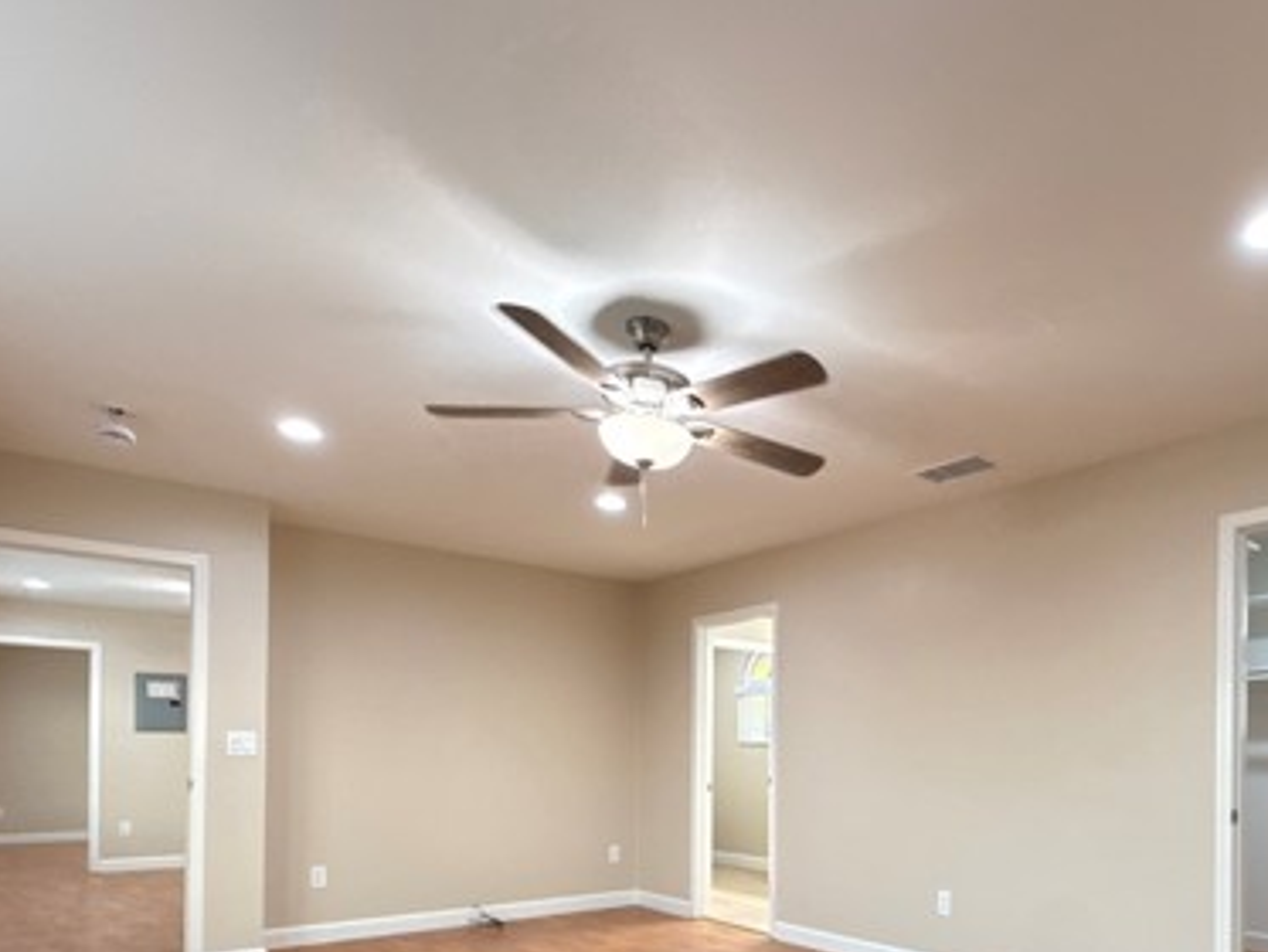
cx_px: 843
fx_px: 879
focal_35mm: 24
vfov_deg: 53.3
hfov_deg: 69.6
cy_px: 755
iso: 640
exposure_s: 1/120
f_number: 2.2
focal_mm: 2.22
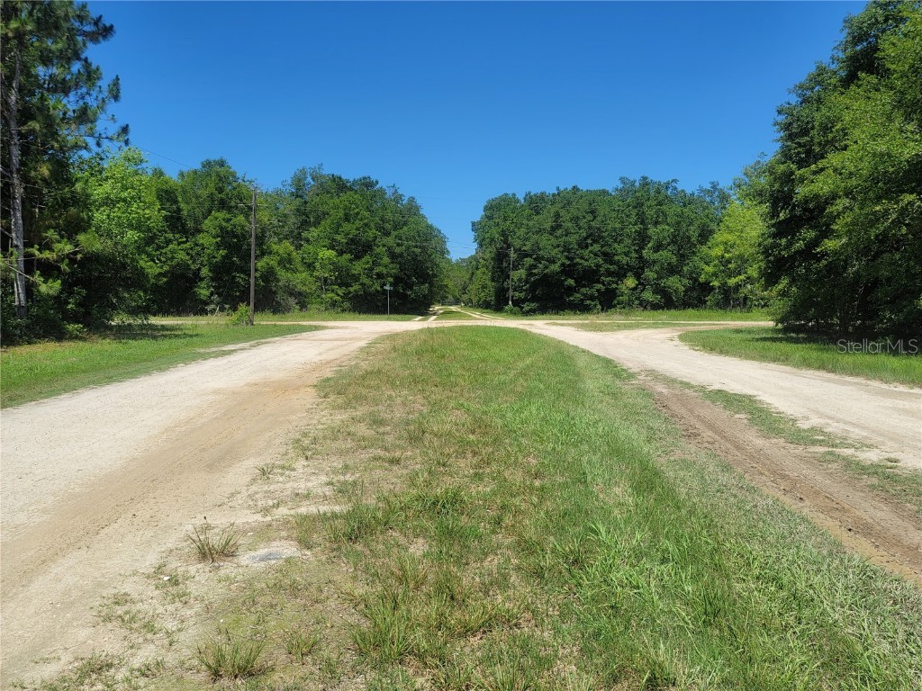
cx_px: 461
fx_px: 666
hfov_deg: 69.4
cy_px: 346
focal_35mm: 25
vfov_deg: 54.9
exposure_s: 1/1114
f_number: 1.8
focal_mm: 7
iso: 20
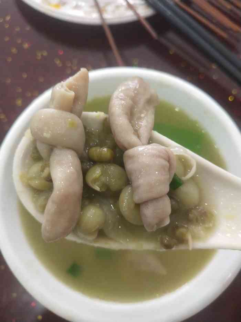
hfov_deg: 46.8
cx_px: 120
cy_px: 161
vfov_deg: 60.0
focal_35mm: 30
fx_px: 278
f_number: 1.8
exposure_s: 1/50
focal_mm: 3.95
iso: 279
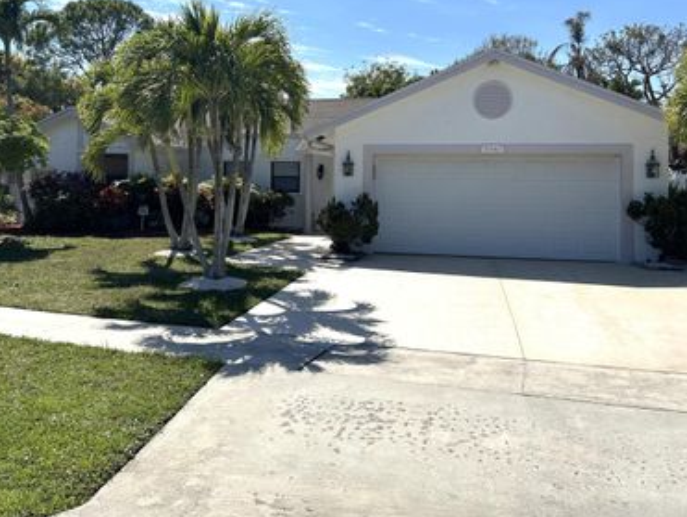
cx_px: 307
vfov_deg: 40.4
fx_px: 695
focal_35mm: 35
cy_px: 186
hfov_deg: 52.5
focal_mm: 5.7
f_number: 1.5
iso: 50
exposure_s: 1/6993
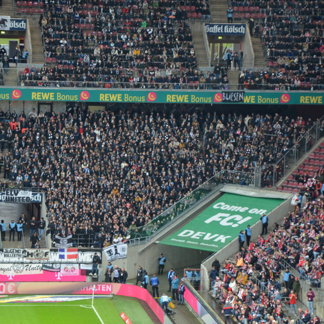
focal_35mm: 203
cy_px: 162
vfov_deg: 8.6
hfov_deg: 8.6
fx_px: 2146
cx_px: 139
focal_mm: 105
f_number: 5.6
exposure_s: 1/125
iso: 1250
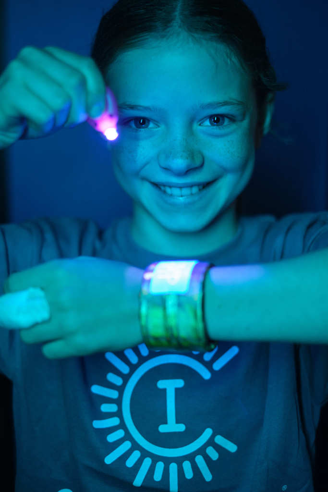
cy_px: 246
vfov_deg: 37.5
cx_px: 164
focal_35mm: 53
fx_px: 724
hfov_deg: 25.5
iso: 800
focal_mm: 35
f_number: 1.4
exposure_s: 1/100
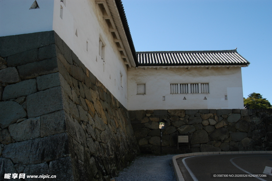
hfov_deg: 53.2
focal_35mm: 36
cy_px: 90
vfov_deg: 36.8
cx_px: 136
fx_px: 272
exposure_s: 1/250
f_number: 8
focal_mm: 24
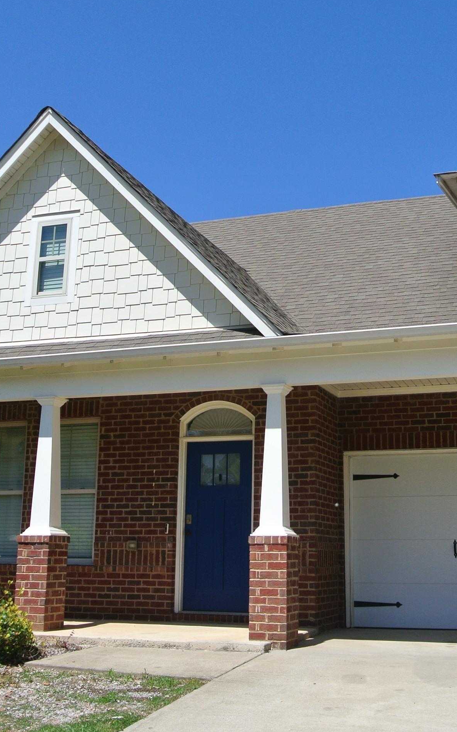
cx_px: 324
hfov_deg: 30.2
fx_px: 837
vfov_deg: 47.2
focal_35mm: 42
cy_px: 363
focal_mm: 10
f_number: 5
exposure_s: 1/800
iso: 100
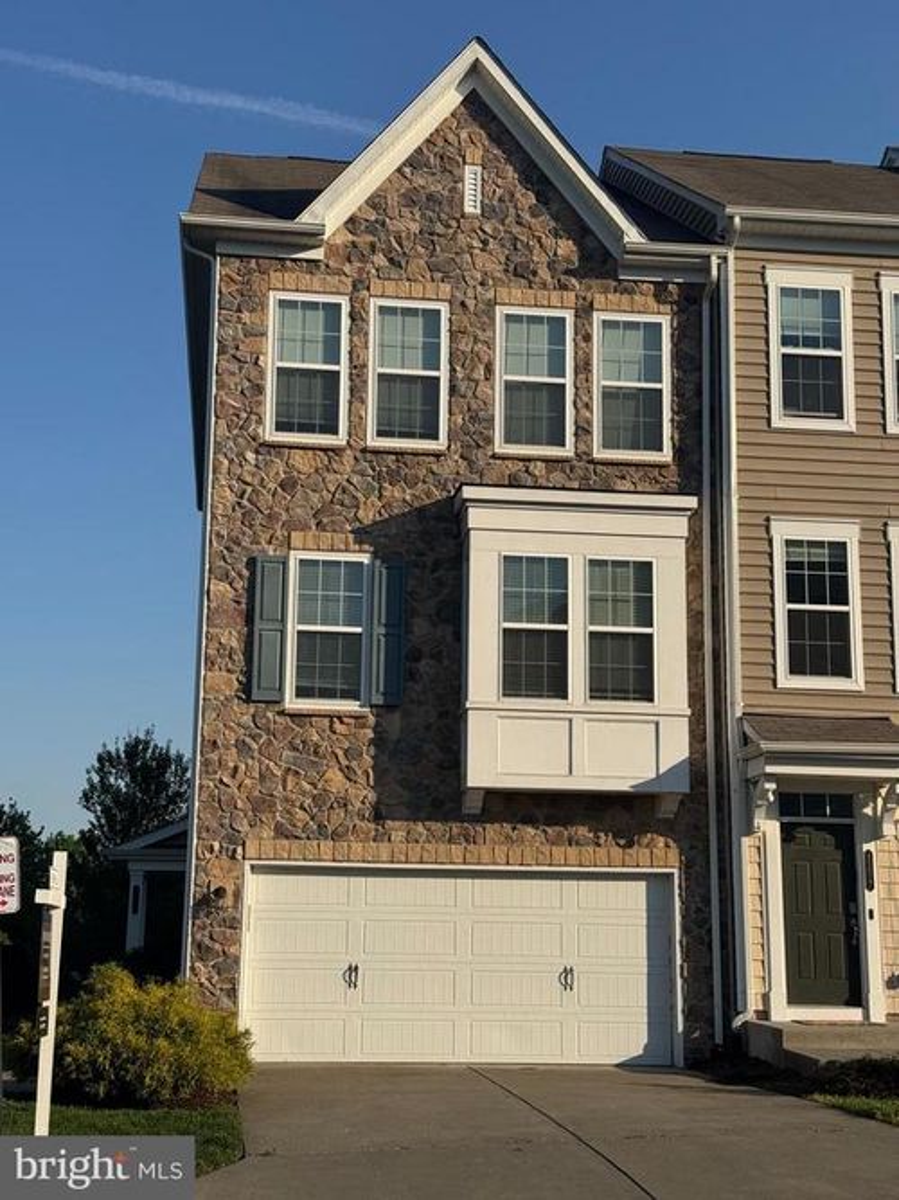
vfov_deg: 39.7
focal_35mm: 48
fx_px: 1663
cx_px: 450
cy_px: 600
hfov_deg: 30.3
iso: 64
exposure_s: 1/5848
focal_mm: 6.76
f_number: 1.78
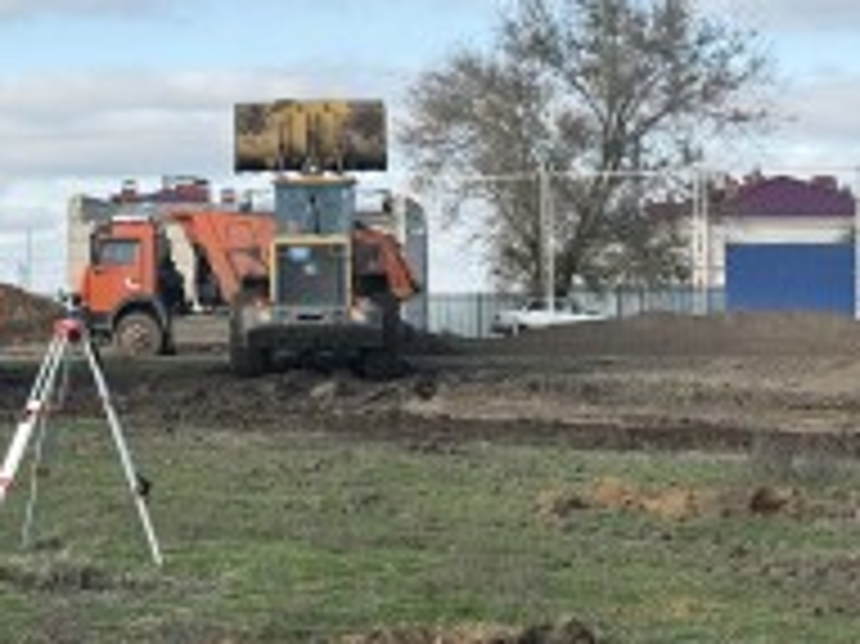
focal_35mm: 88
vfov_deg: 16.6
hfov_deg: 22.0
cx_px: 162
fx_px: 2185
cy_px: 119
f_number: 1.78
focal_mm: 6.76
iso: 64
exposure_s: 1/1543
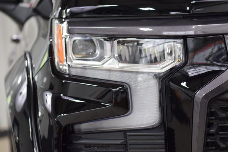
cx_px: 113
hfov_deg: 19.1
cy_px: 77
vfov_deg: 12.8
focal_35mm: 107
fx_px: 678
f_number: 3.5
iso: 1600
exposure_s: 1/125
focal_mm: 70
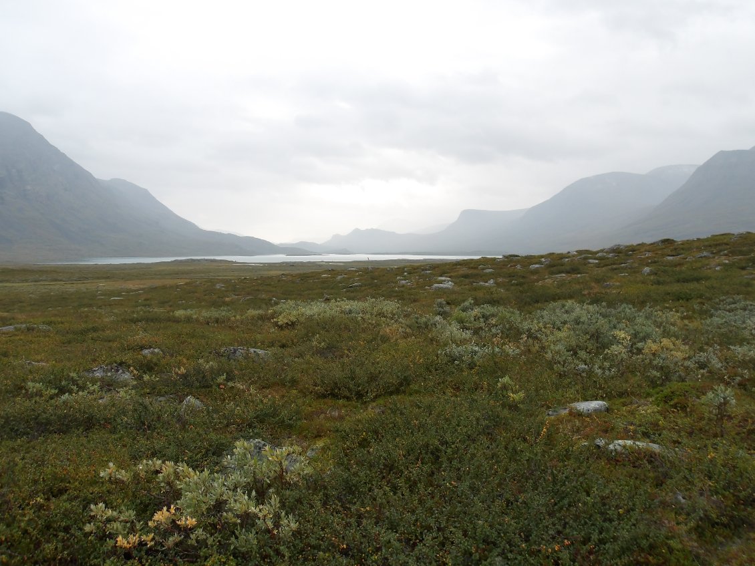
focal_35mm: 27
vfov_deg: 51.3
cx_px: 378
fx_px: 589
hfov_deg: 65.3
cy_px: 283
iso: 100
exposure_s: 1/468
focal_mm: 4.9
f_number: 3
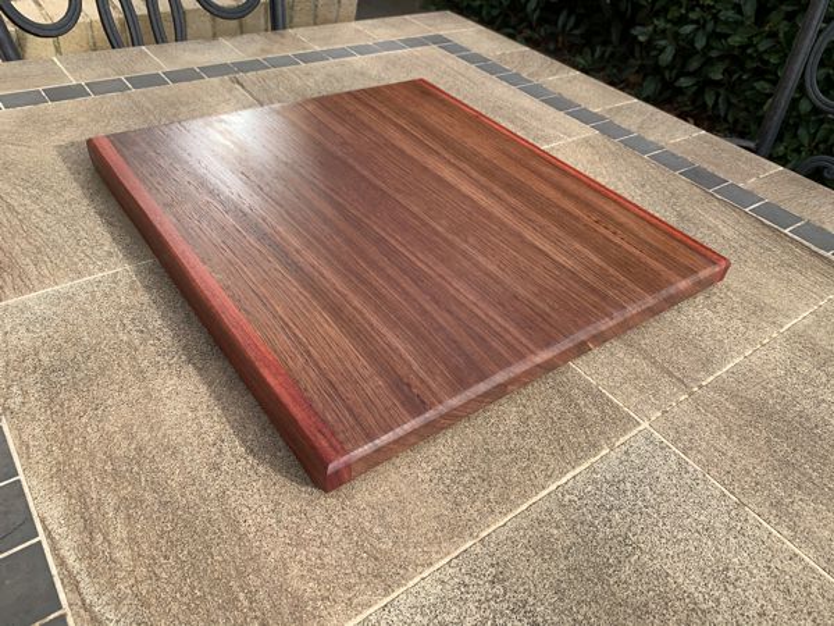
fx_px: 626
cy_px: 313
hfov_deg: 67.3
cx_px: 417
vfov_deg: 53.1
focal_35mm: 26
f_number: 1.8
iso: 25
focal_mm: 4.25
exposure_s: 1/783
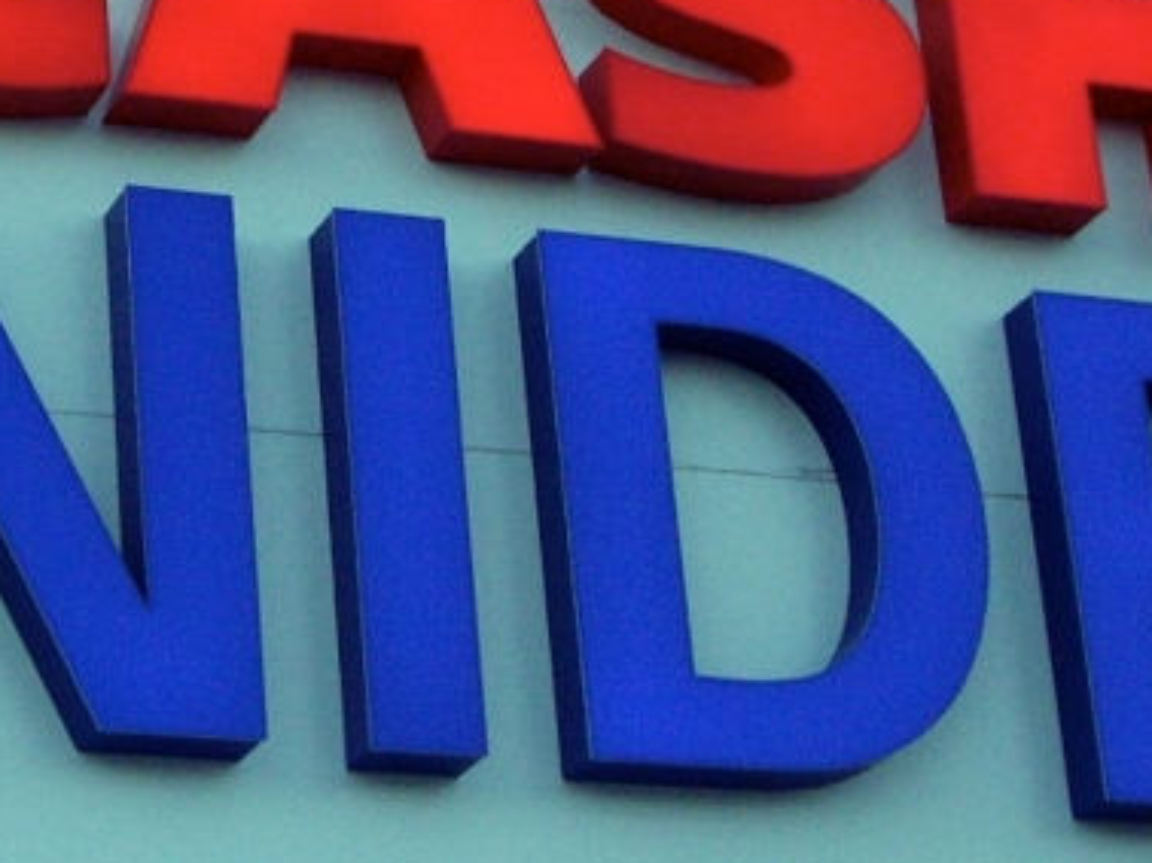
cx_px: 265
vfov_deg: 11.3
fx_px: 4357
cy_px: 203
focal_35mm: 131
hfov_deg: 15.0
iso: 200
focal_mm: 9
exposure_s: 1/125
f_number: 3.3
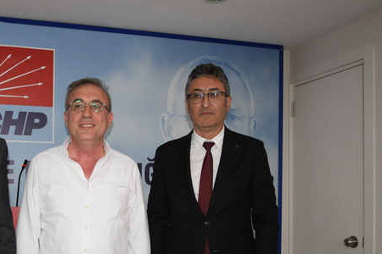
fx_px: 446
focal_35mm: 42
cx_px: 119
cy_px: 196
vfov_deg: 31.2
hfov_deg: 45.5
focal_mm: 18
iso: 800
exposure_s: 1/60
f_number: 3.5
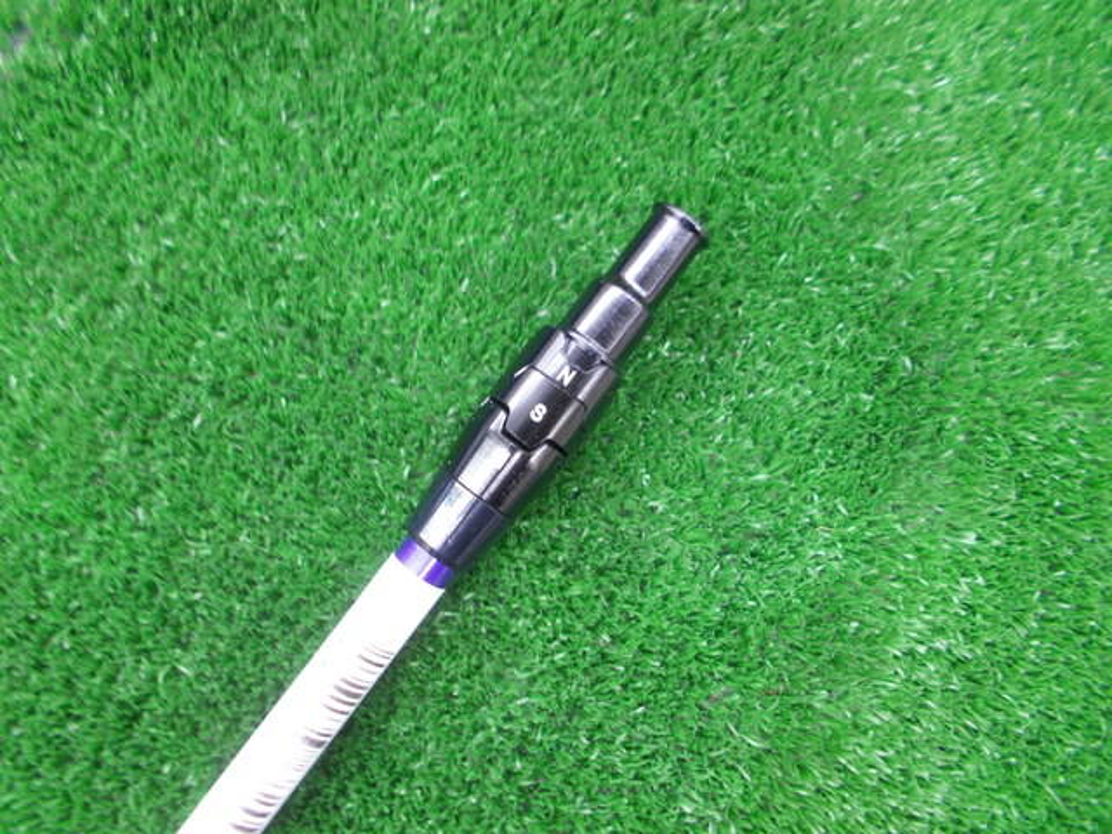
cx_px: 556
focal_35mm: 26
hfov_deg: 67.3
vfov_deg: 53.1
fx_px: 835
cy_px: 417
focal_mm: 4.6
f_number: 3.2
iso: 200
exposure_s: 1/5
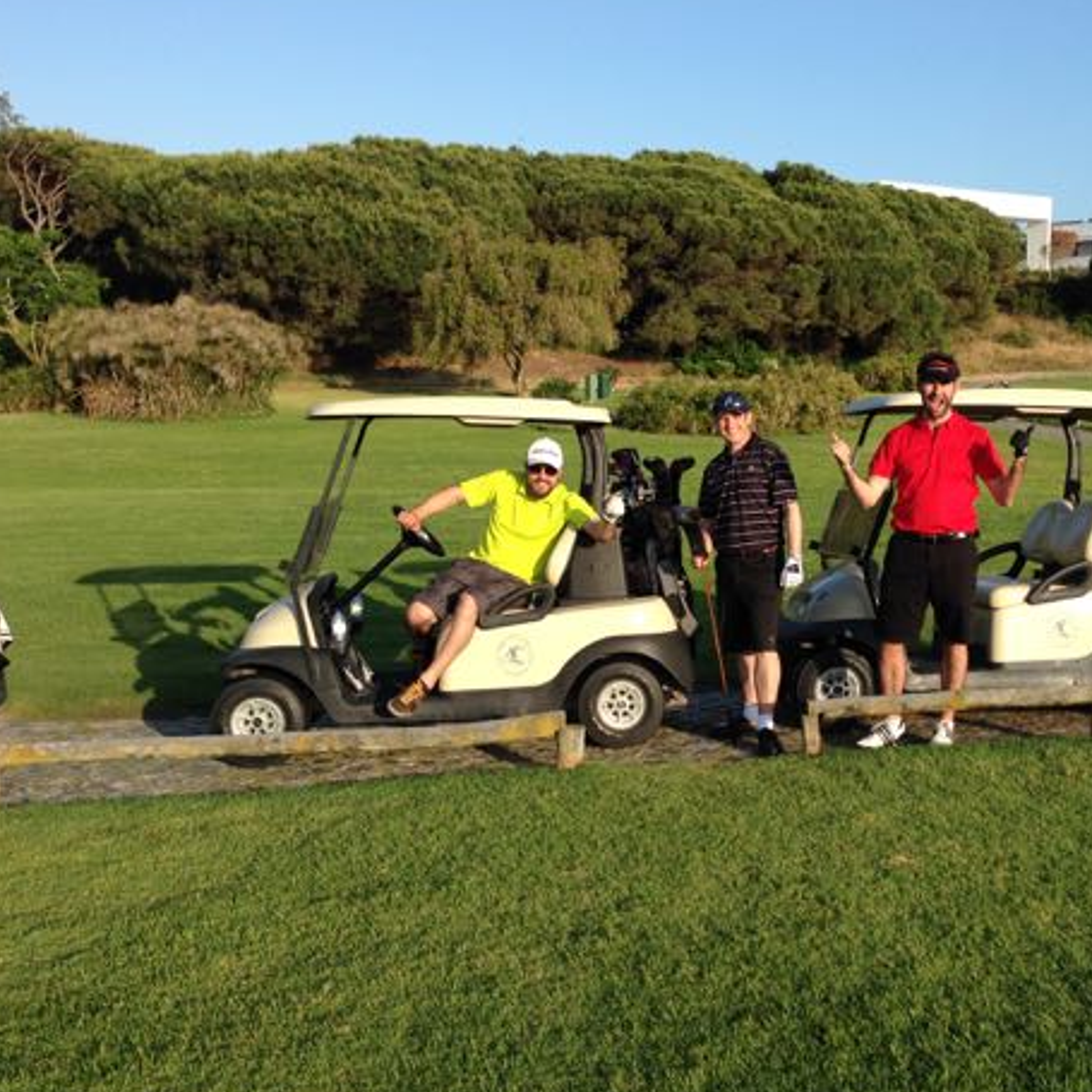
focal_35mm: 41
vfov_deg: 40.9
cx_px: 720
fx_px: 1463
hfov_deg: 40.5
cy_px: 545
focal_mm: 4.12
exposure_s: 1/1205
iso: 50
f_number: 2.4
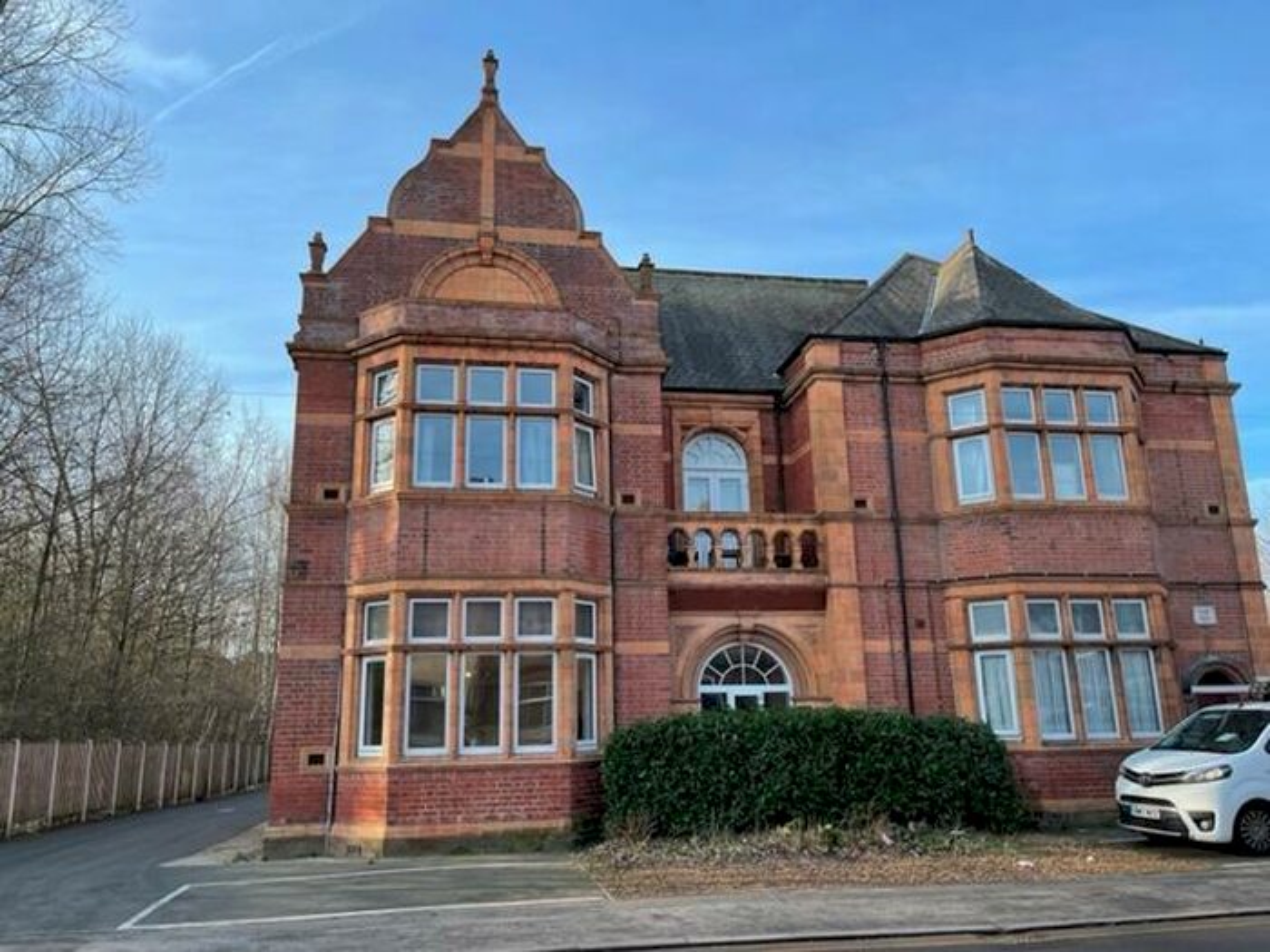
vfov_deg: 53.1
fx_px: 954
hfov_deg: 67.3
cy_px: 476
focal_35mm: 26
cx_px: 635
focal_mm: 5.1
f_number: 1.6
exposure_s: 1/1715
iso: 32
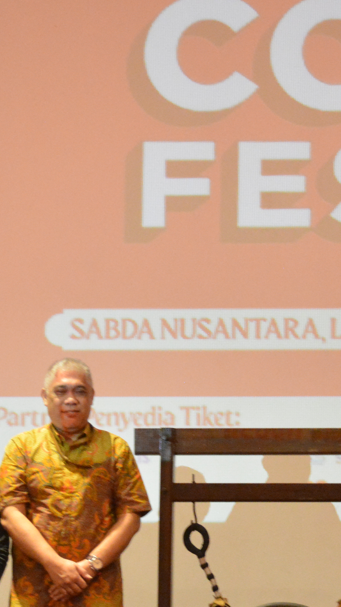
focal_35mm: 96
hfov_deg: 12.5
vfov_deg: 22.2
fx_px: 1543
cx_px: 321
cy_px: 388
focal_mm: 28
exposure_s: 1/80
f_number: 4.2
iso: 4000
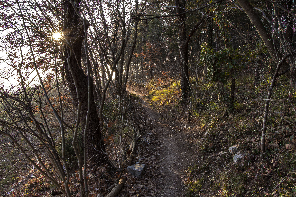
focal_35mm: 30
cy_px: 98
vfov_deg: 43.6
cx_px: 148
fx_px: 247
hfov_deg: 61.9
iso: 100
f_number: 10
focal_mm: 20
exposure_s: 1/15
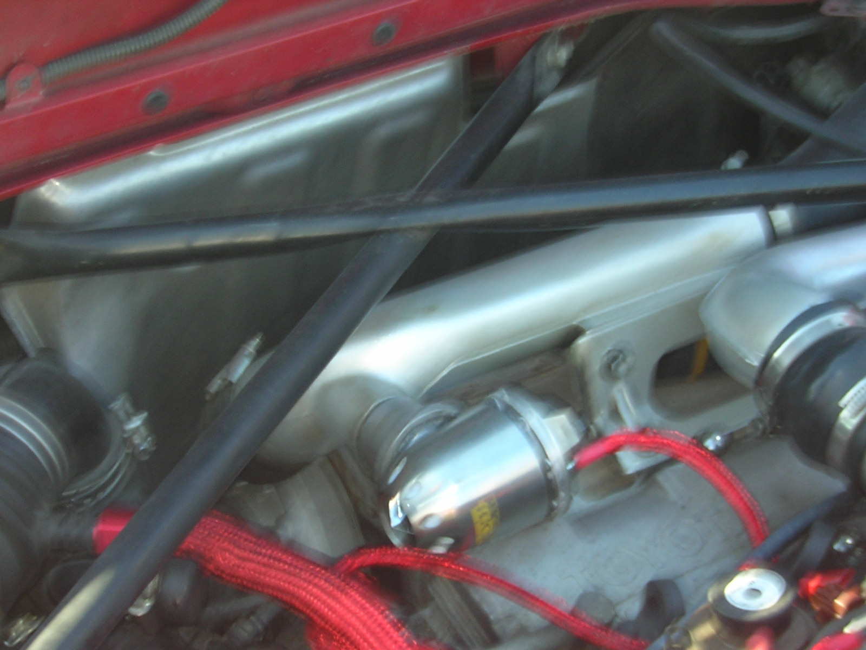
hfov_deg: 18.2
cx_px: 433
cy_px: 325
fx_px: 2702
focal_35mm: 108
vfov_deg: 13.7
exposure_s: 1/30
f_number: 4.7
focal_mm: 14.1
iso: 100
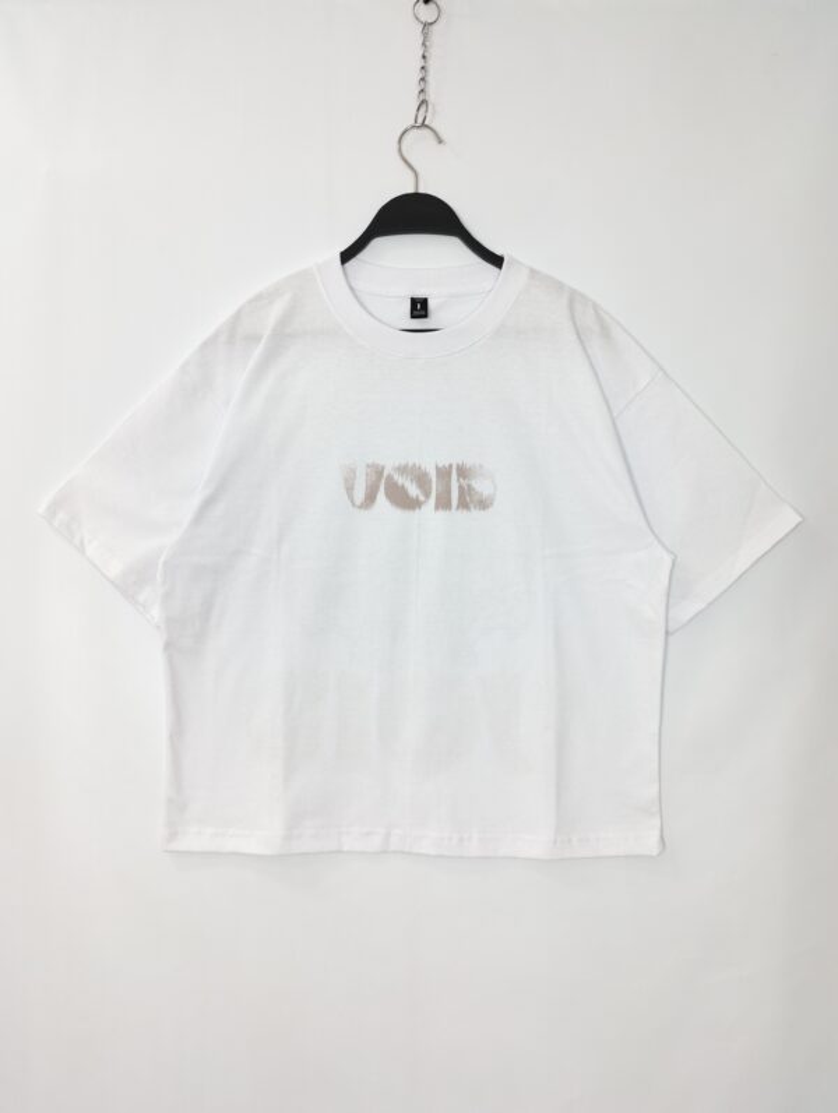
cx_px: 419
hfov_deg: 49.9
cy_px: 556
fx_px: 902
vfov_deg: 63.4
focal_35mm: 28
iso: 100
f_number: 1.8
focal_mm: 4.27
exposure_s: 1/15
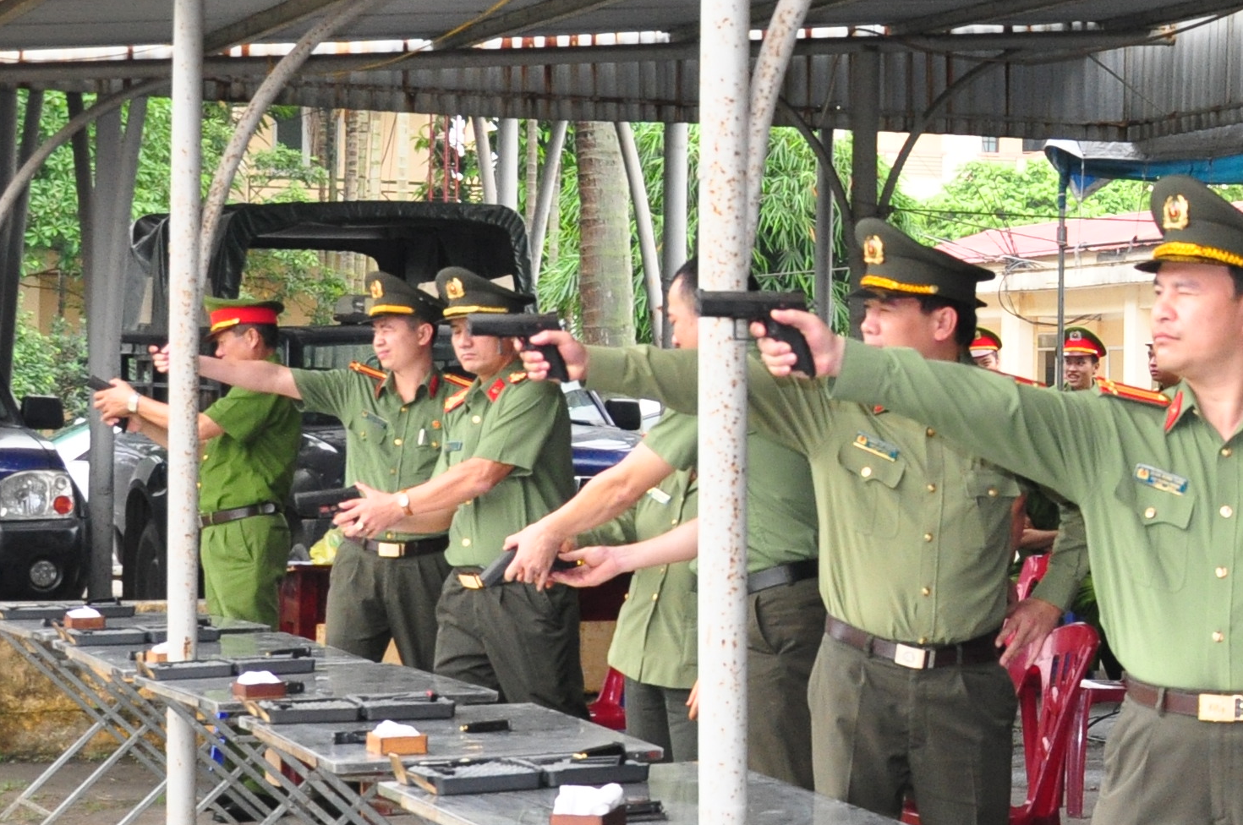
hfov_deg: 18.6
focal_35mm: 105
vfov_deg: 13.0
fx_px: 3621
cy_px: 326
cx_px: 1415
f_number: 4.5
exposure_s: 1/200
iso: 800
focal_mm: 24
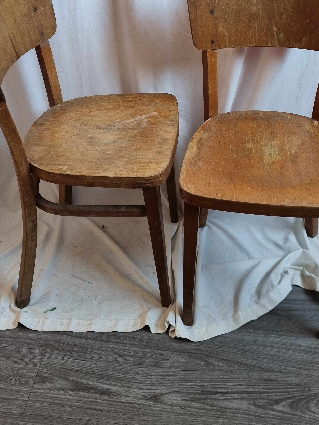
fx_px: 479
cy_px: 125
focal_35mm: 39
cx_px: 161
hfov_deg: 36.8
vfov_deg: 46.7
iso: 250
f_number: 1.8
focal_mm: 5.4
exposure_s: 1/100
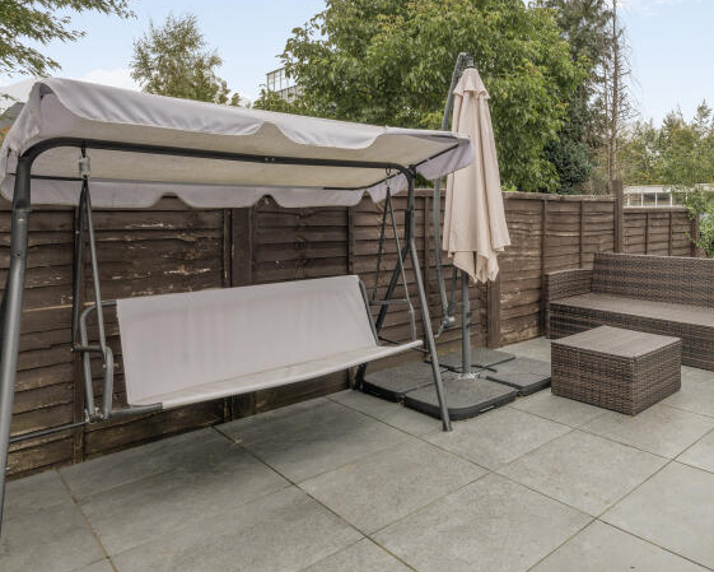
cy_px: 206
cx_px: 601
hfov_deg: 62.4
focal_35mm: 24
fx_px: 507
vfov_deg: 57.9
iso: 64
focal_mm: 14
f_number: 11
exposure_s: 1/30
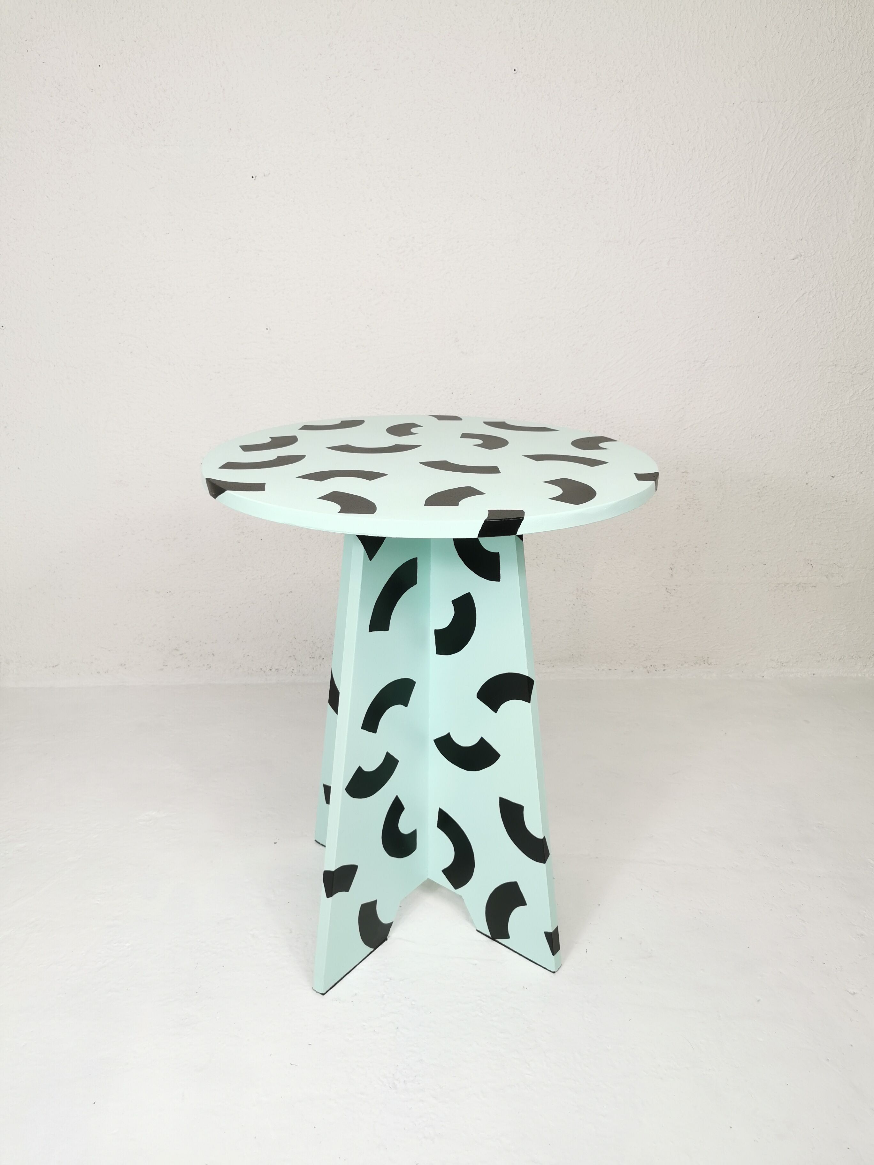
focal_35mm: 27
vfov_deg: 65.3
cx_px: 437
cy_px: 582
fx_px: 909
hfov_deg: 51.4
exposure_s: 1/100
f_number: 1.6
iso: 50
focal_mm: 5.56
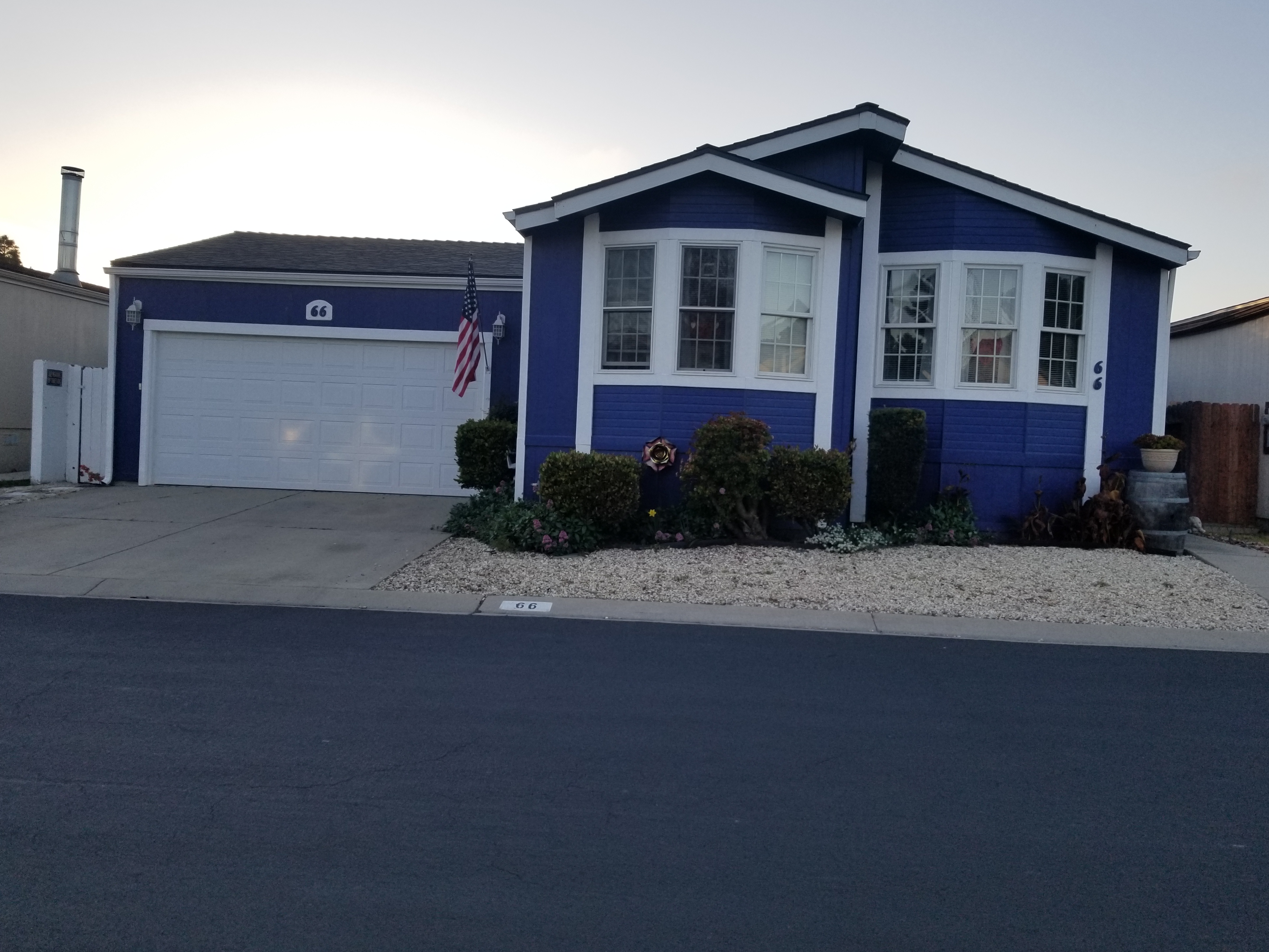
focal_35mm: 27
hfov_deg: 65.3
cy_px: 473
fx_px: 990
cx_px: 655
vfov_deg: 51.4
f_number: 1.7
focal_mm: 4.25
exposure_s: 1/1014
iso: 50
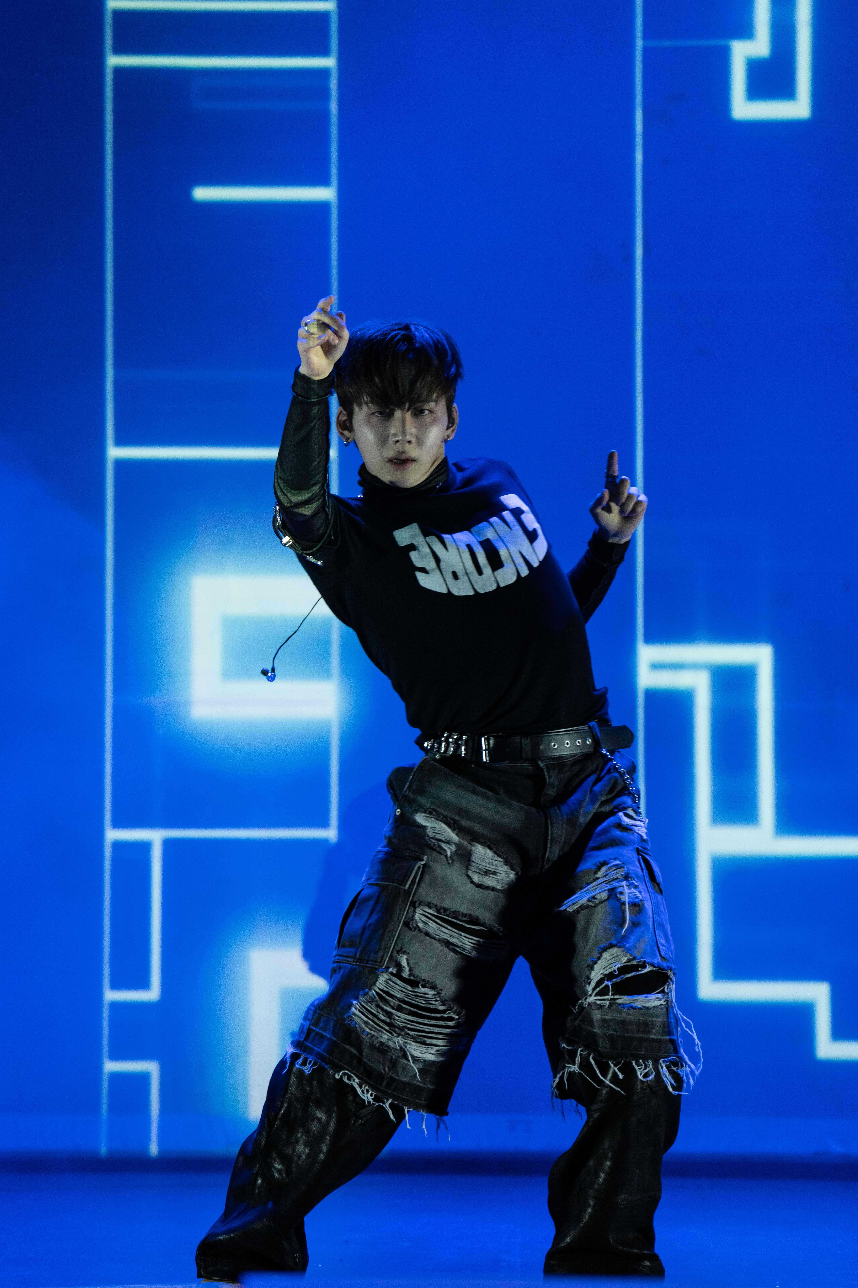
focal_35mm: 117
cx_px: 435
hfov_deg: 11.7
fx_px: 4182
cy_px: 693
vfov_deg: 17.5
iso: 2000
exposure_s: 1/400
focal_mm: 103
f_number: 2.8
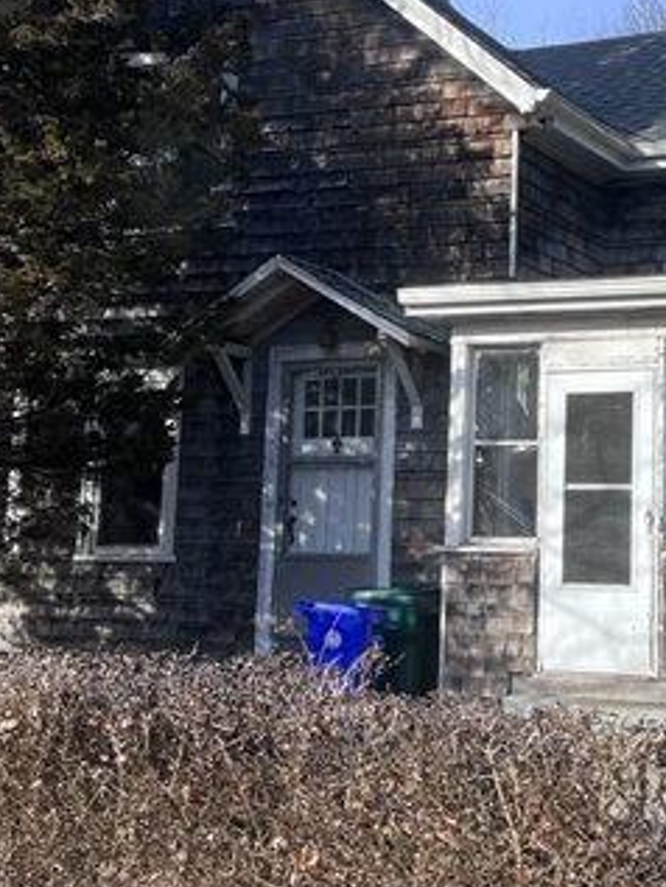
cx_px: 518
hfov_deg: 23.0
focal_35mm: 63
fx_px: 1615
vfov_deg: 30.6
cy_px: 344
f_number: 1.5
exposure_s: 1/2165
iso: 50
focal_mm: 5.7
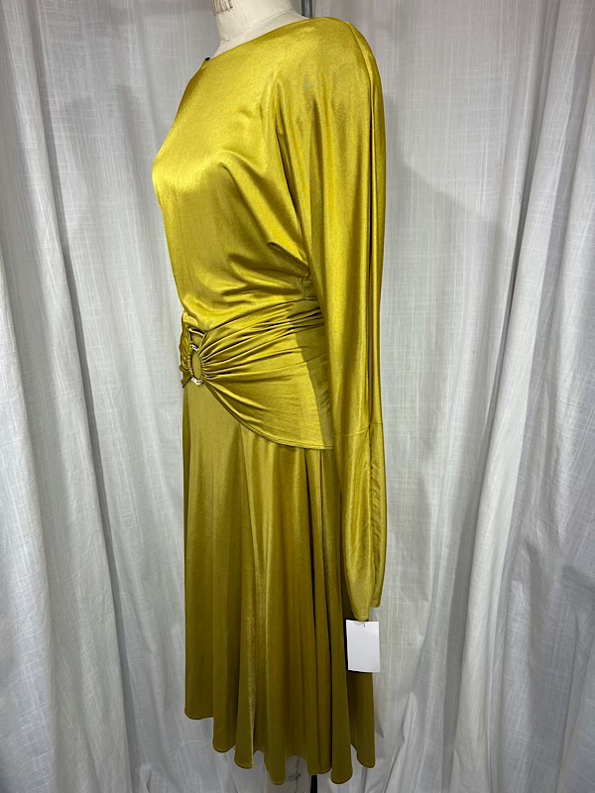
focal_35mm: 25
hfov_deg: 54.9
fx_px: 573
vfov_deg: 69.4
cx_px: 298
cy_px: 396
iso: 32
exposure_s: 1/142
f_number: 1.6
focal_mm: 5.1
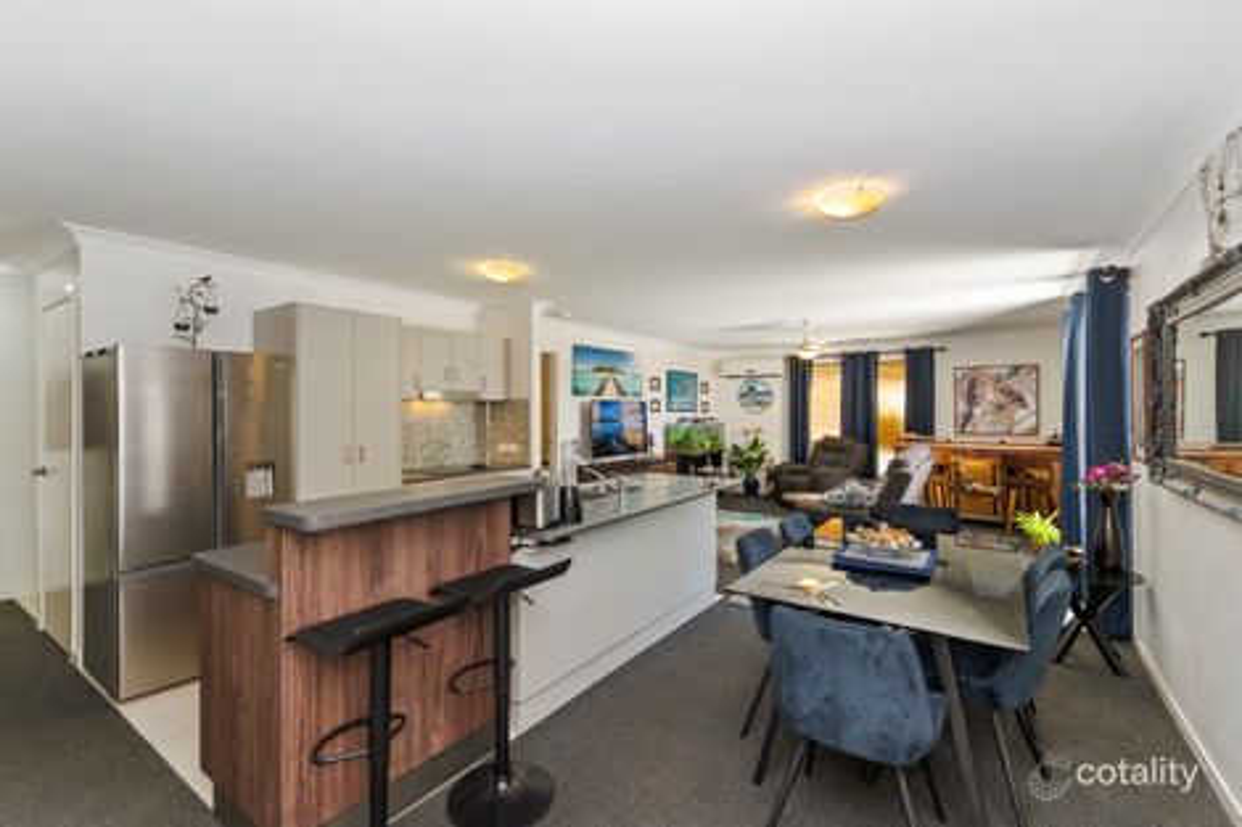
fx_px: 517
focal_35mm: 15
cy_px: 414
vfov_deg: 77.3
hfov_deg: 100.4
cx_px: 621
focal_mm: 10
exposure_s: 1/25
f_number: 8
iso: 400
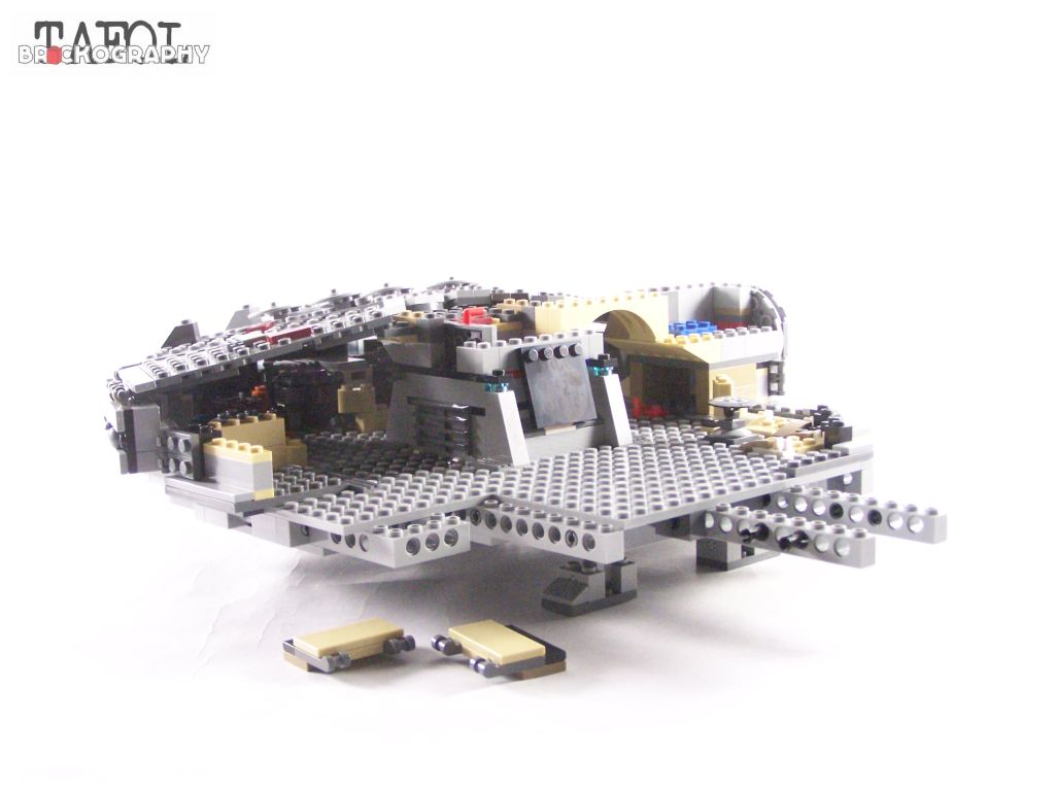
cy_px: 396
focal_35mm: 56
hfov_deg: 34.3
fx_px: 1707
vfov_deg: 26.1
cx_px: 528
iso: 400
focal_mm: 9.3
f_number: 3.1
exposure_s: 1/45
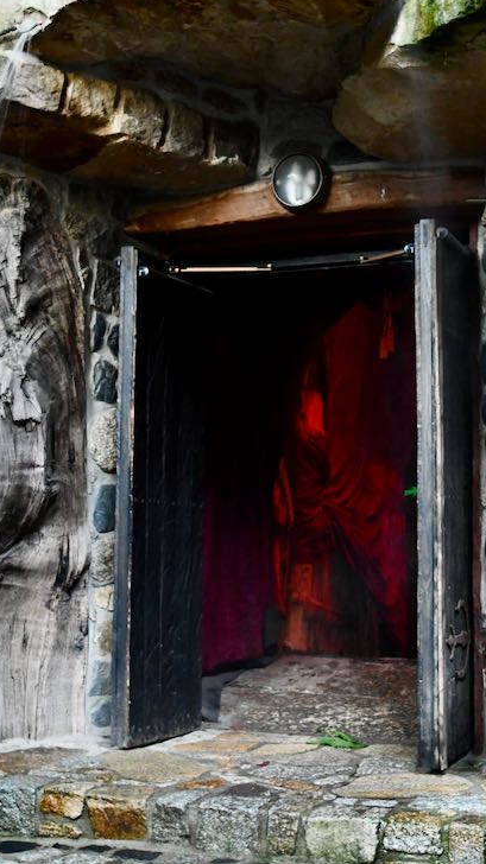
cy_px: 430
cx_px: 323
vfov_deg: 36.6
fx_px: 1307
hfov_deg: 21.0
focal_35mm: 57
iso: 3200
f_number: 2.8
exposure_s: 1/100
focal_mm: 24
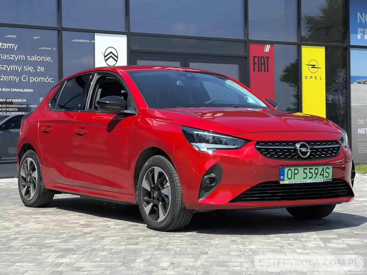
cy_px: 138
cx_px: 184
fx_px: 816
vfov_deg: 19.1
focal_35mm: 77
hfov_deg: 25.3
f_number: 2.8
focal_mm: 9
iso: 32
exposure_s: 1/444
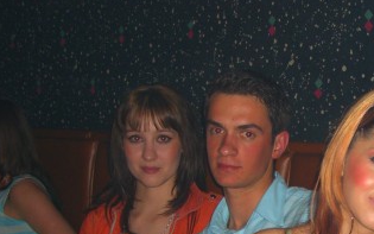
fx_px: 948
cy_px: 253
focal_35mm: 93
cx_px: 353
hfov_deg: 21.7
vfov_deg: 13.8
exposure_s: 1/60
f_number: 3.1
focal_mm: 9.5
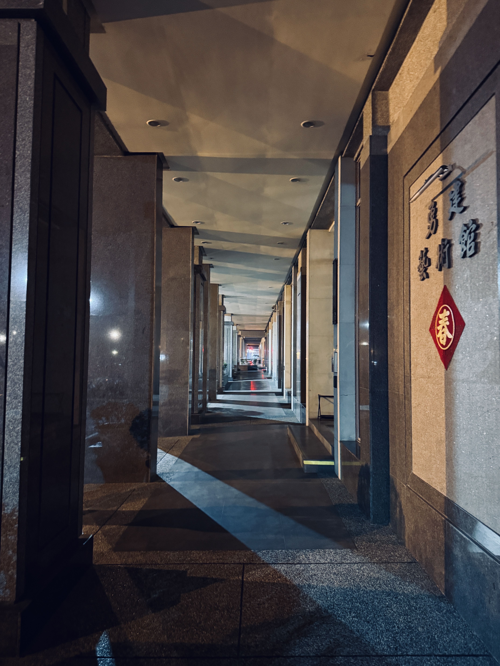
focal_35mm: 24
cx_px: 250
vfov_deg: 71.6
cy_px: 333
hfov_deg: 56.8
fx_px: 462
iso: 1600
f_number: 1.78
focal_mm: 6.76
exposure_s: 1/17
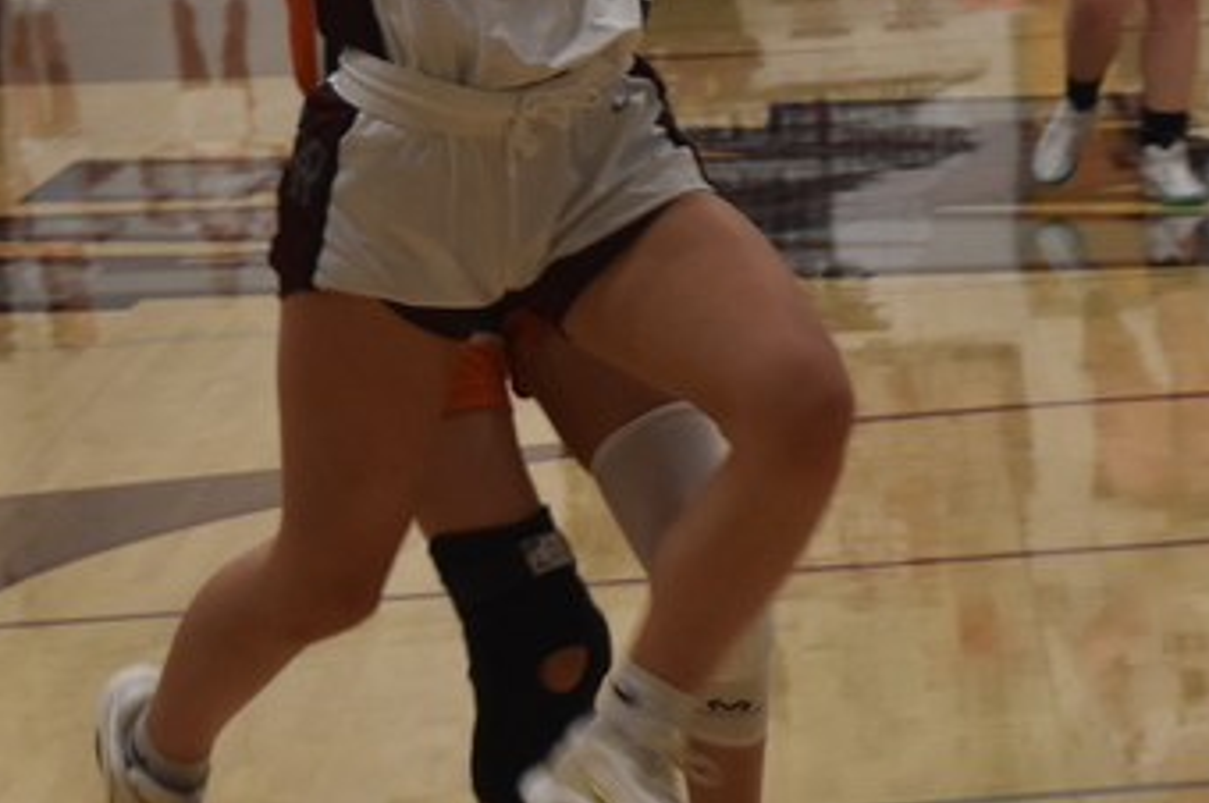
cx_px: 1163
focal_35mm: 190
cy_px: -311
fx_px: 6375
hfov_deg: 10.8
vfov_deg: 7.1
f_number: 5
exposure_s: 1/160
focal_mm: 42
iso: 800
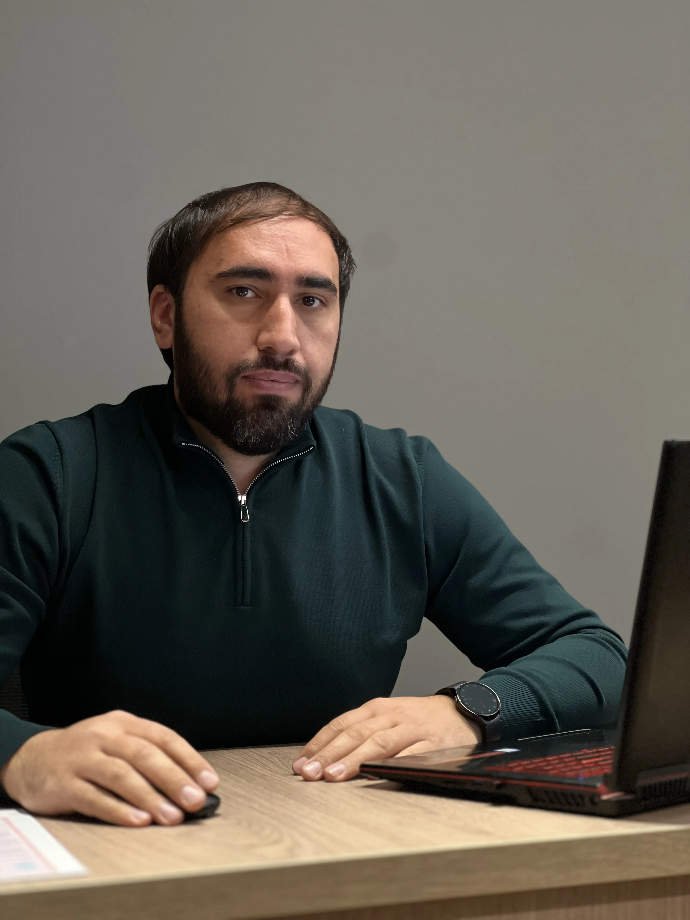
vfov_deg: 25.3
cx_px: 345
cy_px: 460
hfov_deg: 19.1
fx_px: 2046
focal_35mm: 77
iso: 400
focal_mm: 9
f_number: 2.8
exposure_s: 1/29
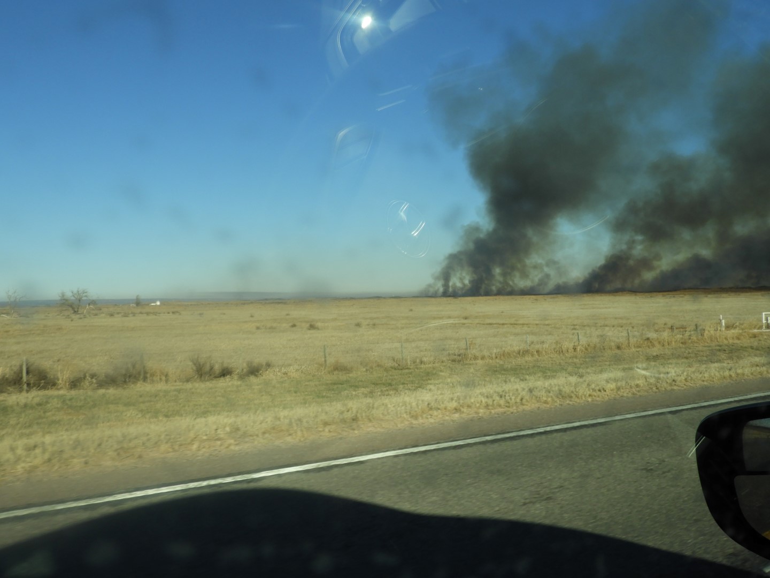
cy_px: 289
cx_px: 385
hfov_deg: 55.4
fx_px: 734
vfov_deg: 42.9
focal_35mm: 33
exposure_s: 1/1250
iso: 100
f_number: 3.6
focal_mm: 5.9
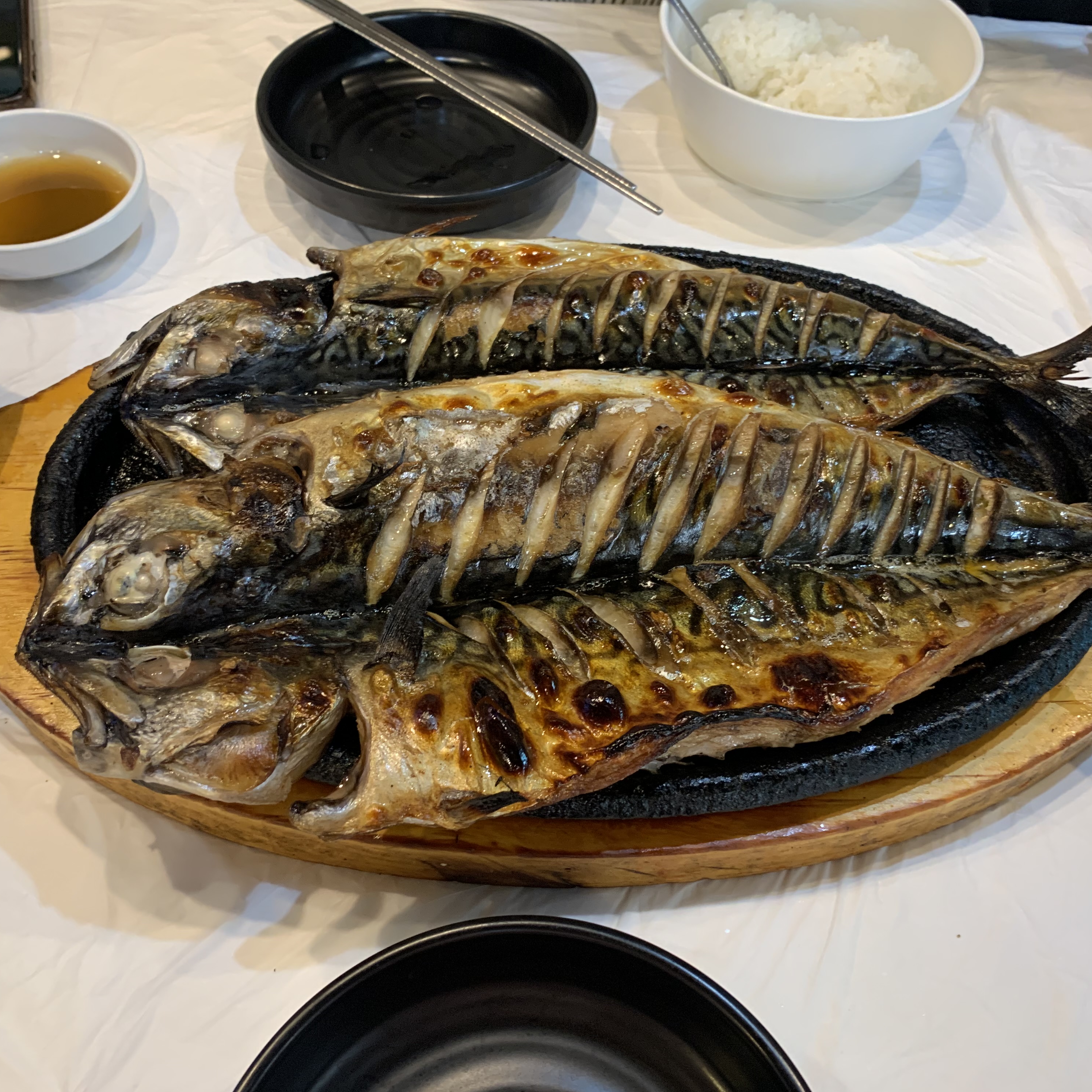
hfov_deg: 52.5
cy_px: 547
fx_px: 1106
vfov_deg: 52.5
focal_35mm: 31
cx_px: 551
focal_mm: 4.25
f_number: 1.8
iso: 250
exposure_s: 1/60
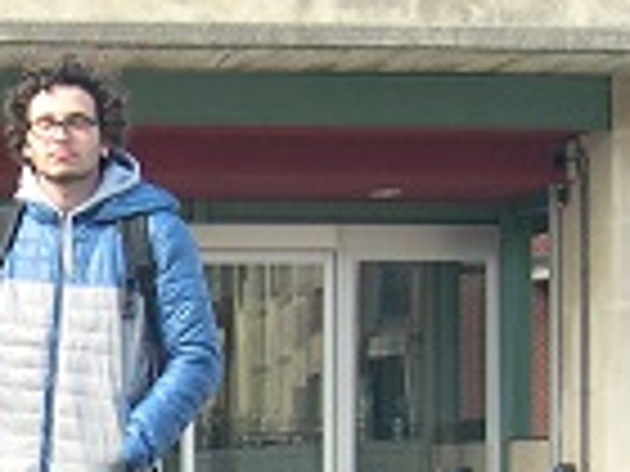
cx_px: -284
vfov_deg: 9.6
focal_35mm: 154
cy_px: 490
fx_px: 2803
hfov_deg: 12.3
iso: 100
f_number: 2.8
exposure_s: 1/278
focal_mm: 8
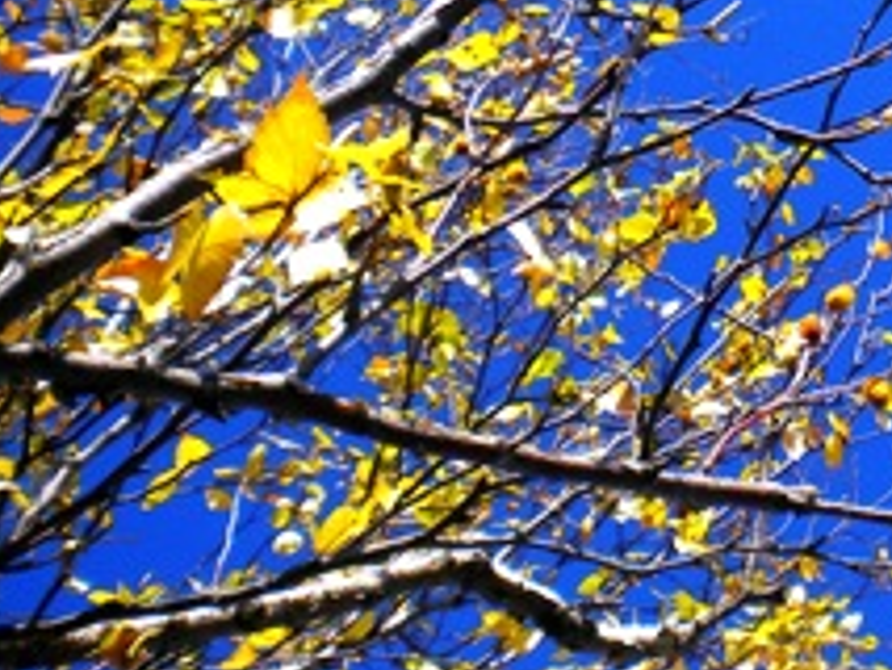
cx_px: 993
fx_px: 2114
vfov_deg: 17.9
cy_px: 132
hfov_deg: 22.4
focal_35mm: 82
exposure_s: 1/313
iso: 80
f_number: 4.6
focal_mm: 6.3
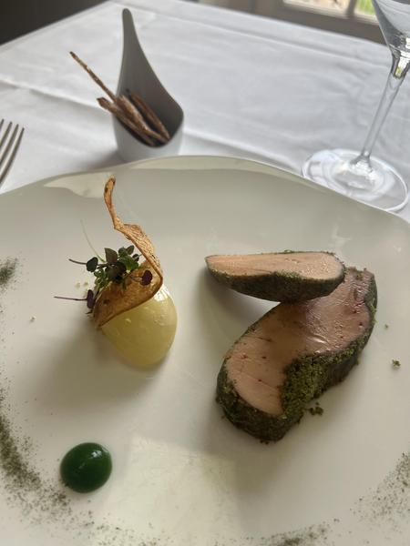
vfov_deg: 67.3
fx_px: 411
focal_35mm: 26
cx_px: 205
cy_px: 273
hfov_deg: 53.1
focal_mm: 5.7
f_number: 1.5
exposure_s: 1/274
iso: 40
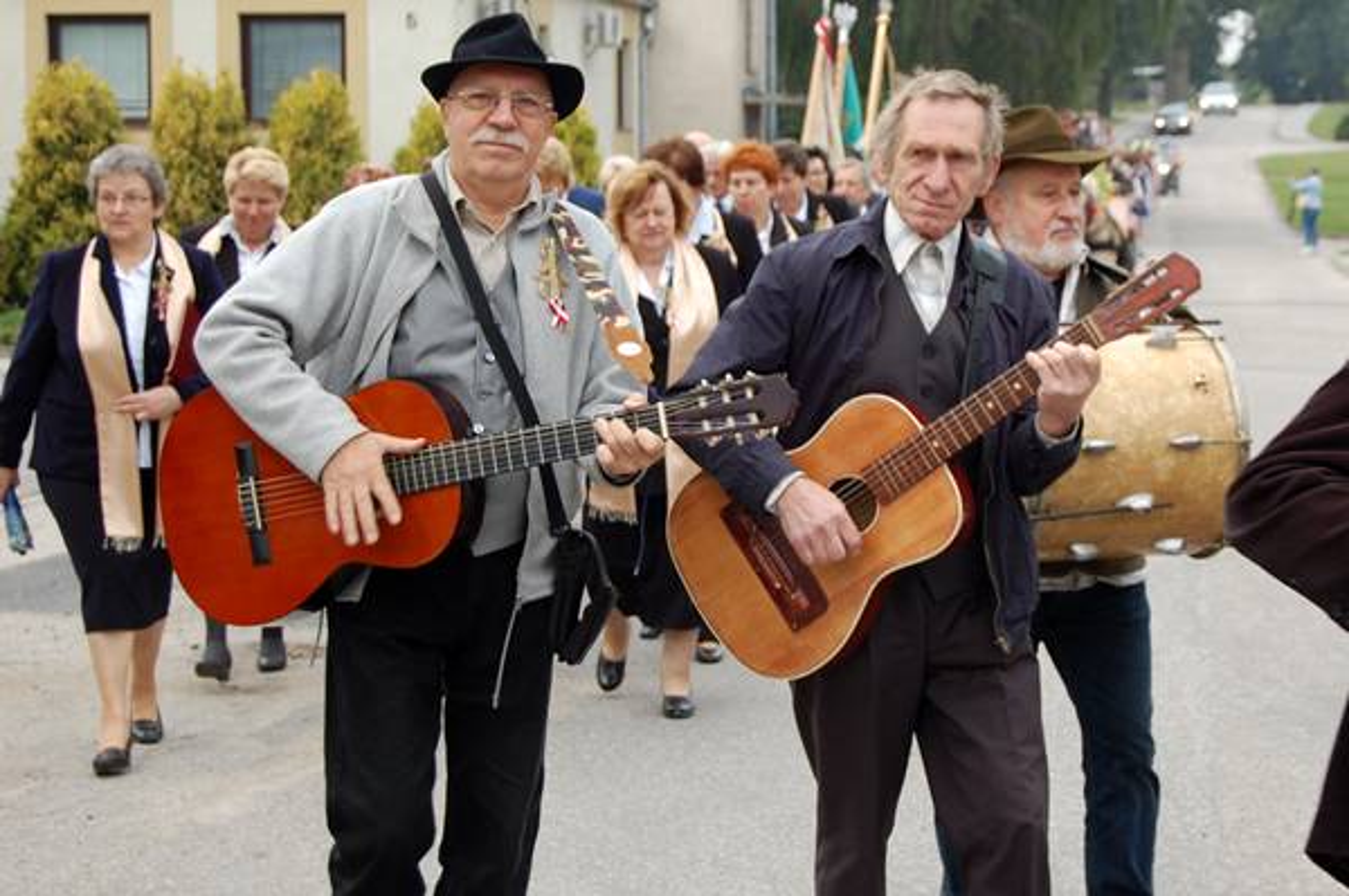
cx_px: 674
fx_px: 2696
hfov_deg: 28.1
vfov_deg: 18.9
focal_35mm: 72
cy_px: 448
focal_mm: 48
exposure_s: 1/125
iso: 200
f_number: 5.6
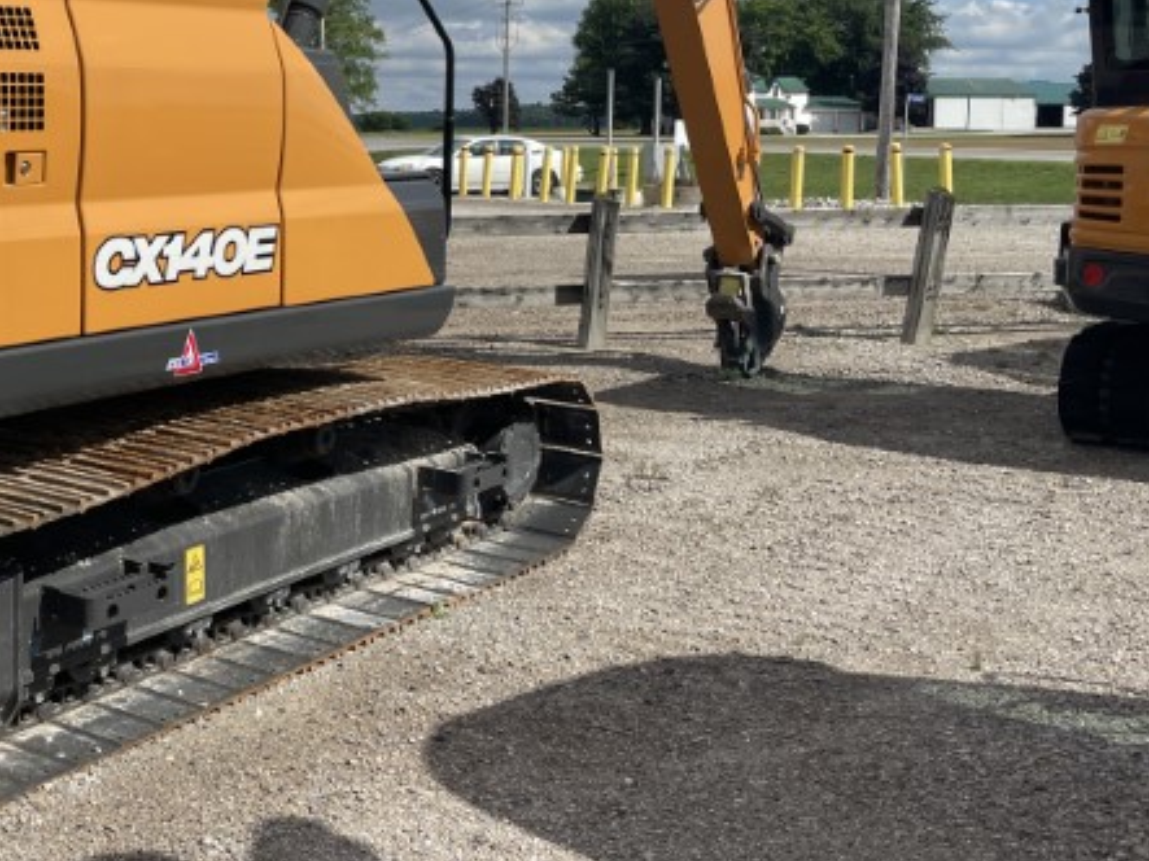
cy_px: 233
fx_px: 1560
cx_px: 122
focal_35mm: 47
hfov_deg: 37.8
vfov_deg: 30.4
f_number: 1.6
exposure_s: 1/5291
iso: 32
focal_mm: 4.2
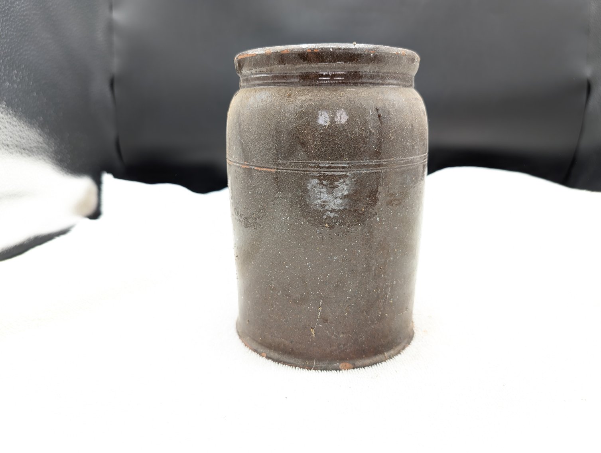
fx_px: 417
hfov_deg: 71.5
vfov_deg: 56.9
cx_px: 300
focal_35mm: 24
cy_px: 226
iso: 54
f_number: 1.68
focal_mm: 6.9
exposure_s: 1/90
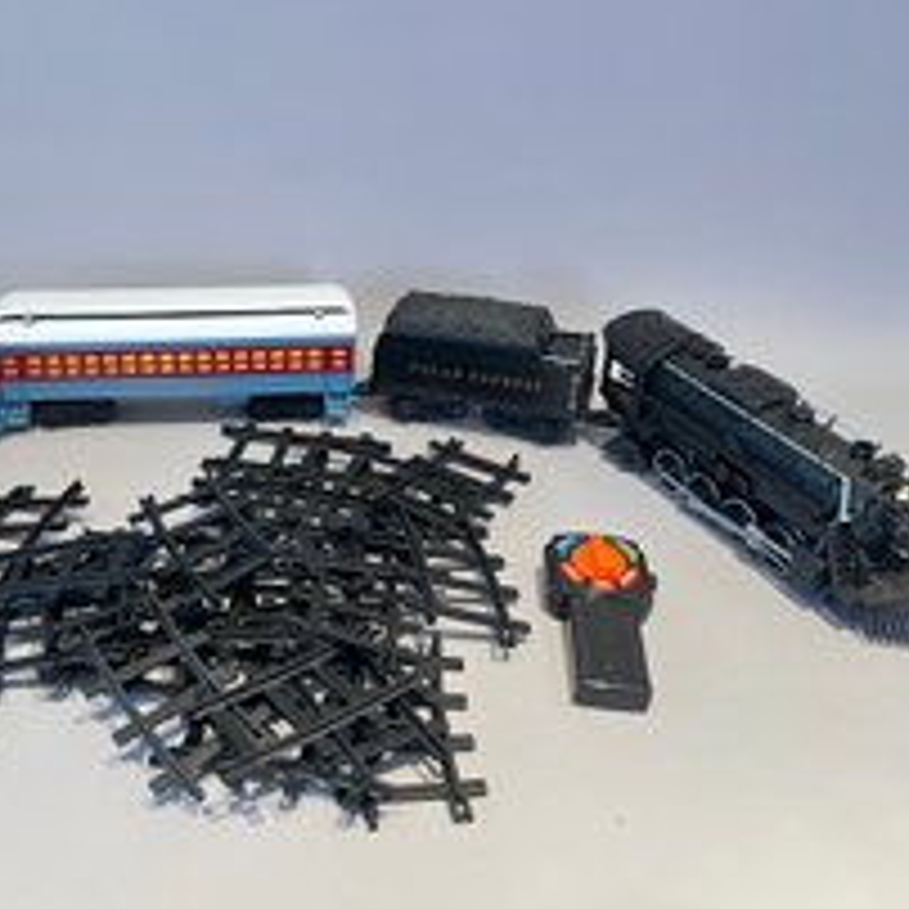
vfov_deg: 42.8
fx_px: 1159
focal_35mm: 39
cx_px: 250
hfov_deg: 41.8
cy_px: 412
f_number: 1.5
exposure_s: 1/60
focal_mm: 5.7
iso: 400
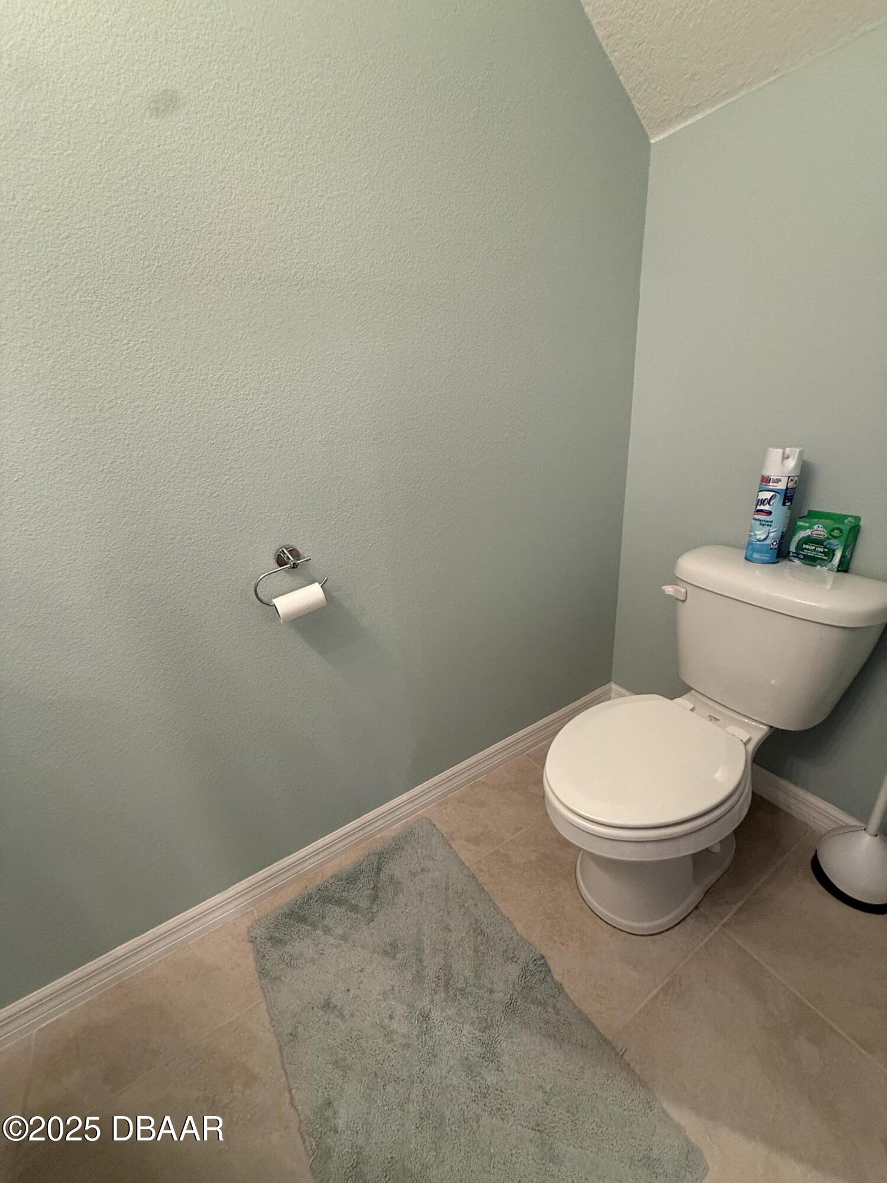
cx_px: 444
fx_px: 478
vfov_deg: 102.1
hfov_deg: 85.7
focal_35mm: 14
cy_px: 592
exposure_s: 1/60
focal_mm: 2.22
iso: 400
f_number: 2.2
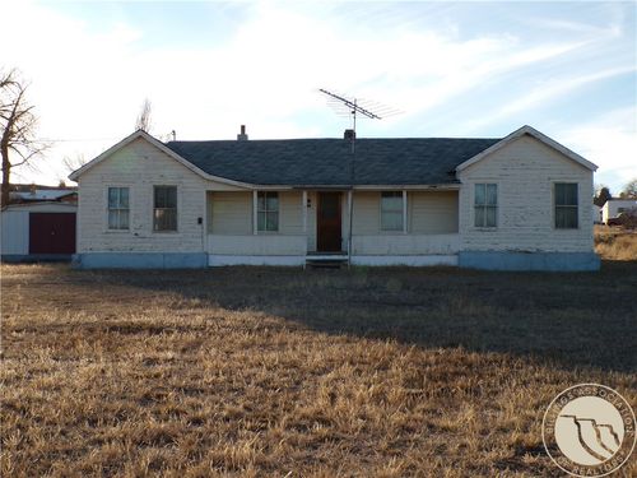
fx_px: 902
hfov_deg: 38.9
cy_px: 239
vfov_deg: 29.7
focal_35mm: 49
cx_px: 318
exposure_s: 1/280
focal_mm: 8.7
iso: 100
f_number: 5.3
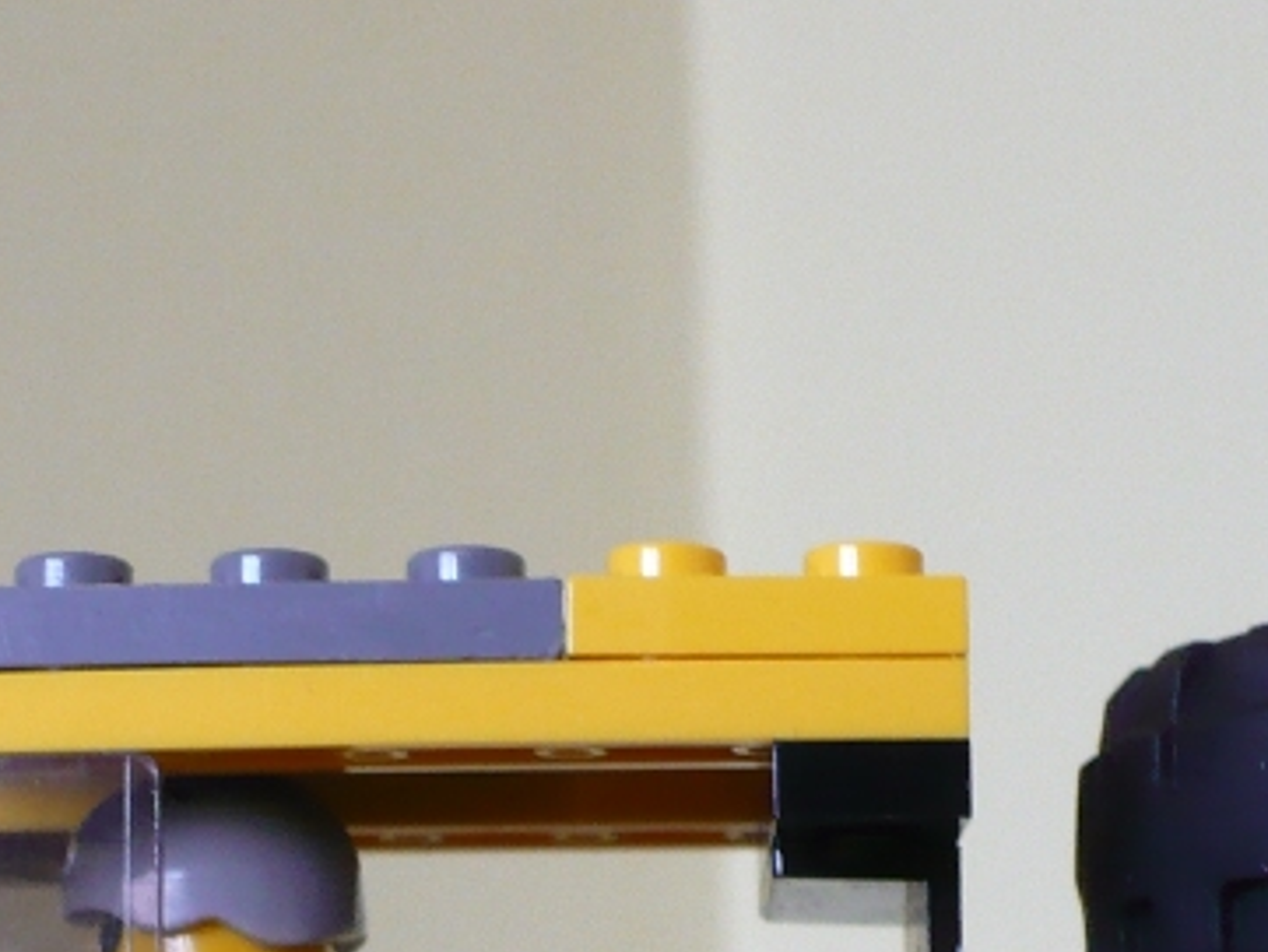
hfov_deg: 18.7
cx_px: 597
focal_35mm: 105
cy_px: 1247
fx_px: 3847
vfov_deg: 13.6
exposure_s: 1/30
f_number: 2.8
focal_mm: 6.1
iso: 200
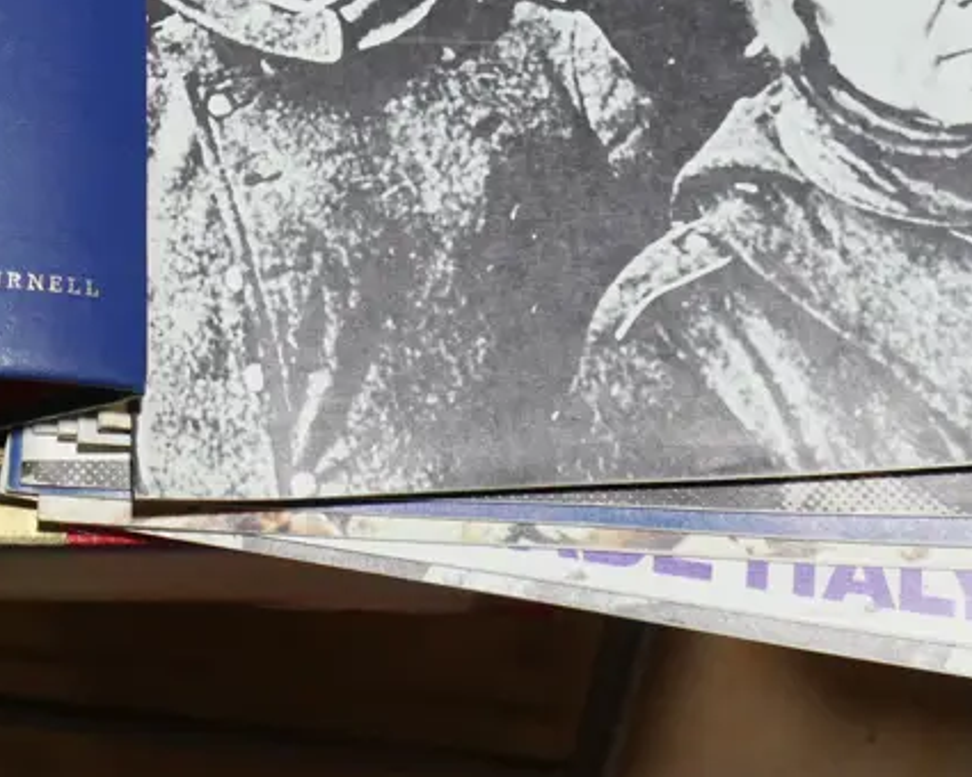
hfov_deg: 22.7
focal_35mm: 80
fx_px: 2301
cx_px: -50
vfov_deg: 18.6
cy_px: -9
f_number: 5.6
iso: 400
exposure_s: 1/60
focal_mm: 17
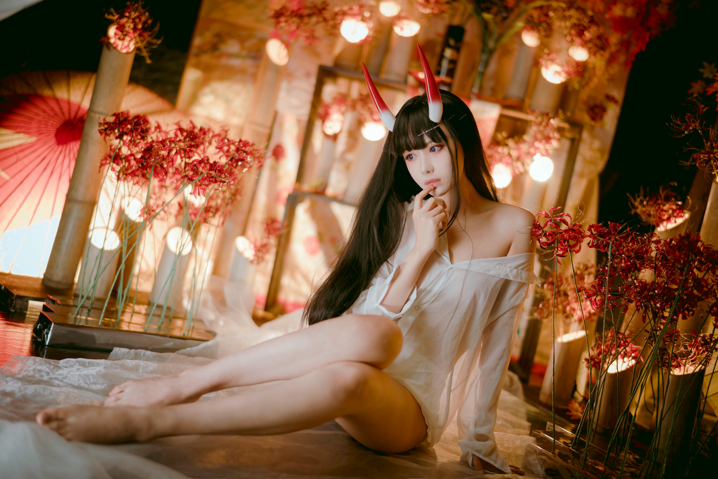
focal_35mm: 50
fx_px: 997
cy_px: 240
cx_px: 359
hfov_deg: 39.6
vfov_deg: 27.0
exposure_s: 1/100
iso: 400
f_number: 2
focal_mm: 50
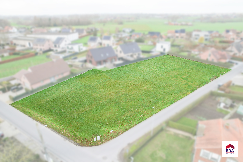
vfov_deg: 57.2
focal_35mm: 22
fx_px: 148
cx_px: 122
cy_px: 81
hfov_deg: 78.6
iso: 100
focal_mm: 8.38
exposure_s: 1/400
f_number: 2.8
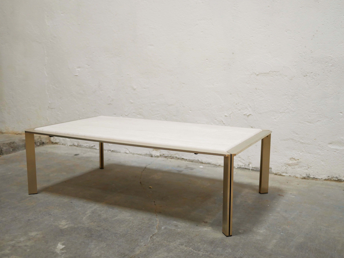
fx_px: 407
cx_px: 176
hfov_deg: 45.8
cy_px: 130
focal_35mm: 41
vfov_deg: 35.1
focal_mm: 20
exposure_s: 1/60
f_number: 1.7
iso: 1000
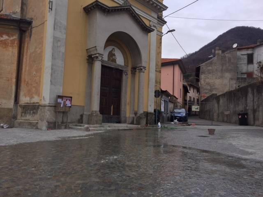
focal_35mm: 29
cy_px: 98
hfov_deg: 61.7
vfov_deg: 48.2
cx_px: 132
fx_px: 220
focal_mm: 4.15
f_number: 2.2
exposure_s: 1/100
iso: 32
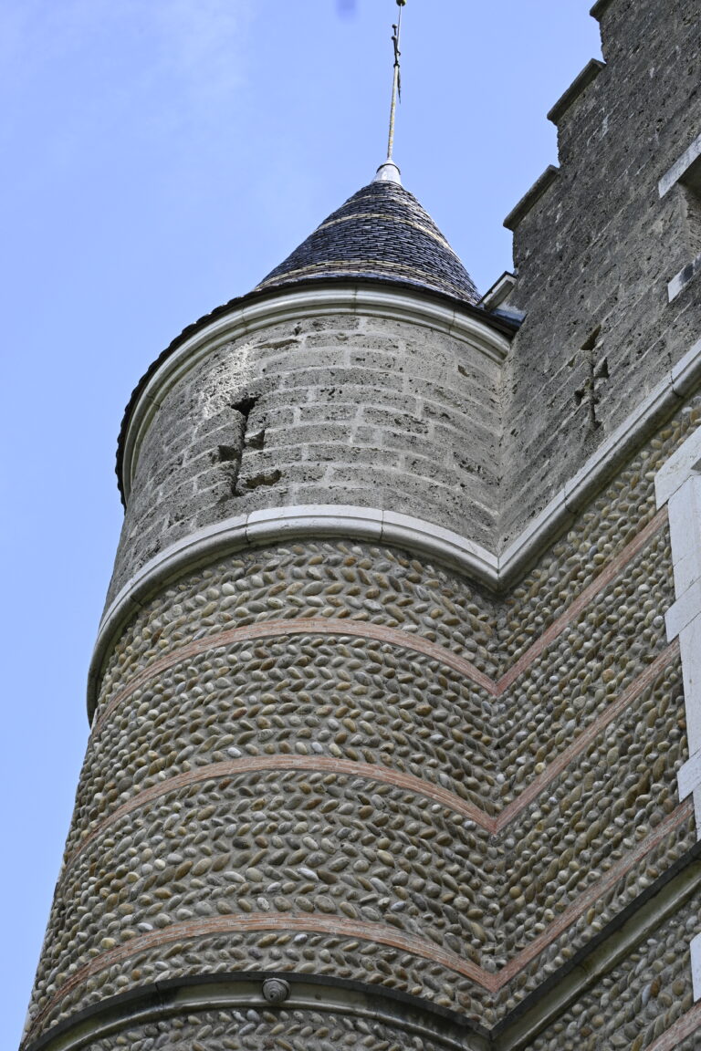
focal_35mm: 75
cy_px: 526
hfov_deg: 18.2
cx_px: 350
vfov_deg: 27.0
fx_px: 2190
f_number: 5.6
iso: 125
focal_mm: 50
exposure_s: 1/250
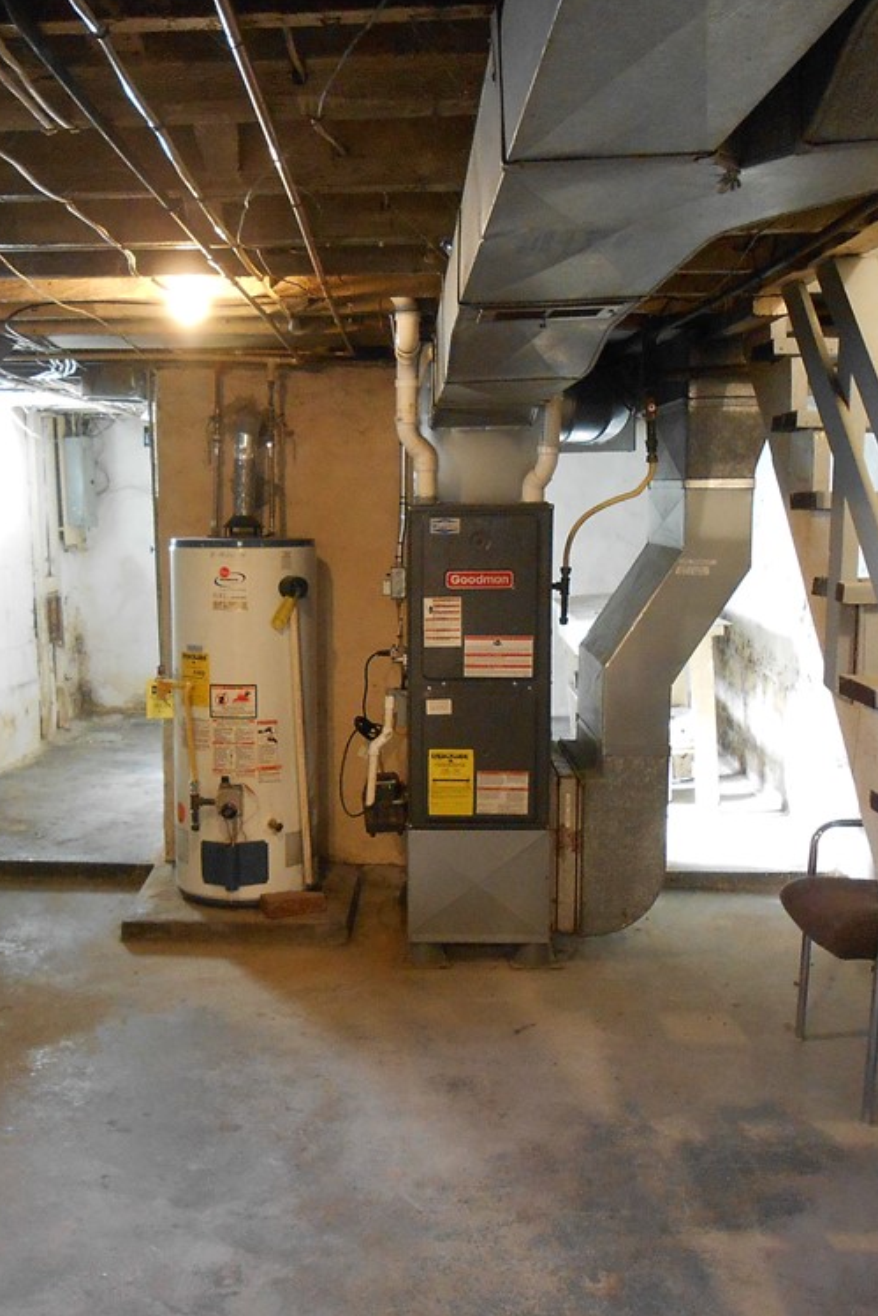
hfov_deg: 35.6
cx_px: 287
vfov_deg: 51.9
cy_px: 670
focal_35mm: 37
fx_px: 1353
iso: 400
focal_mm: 4.6
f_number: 3.5
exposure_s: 1/8
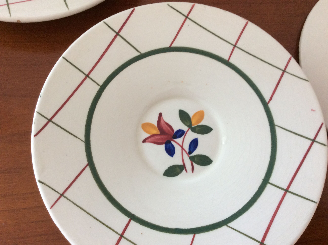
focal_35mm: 32
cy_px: 122
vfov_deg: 44.1
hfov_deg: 56.9
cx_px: 164
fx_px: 303
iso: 80
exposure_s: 1/25
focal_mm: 3.3
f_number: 2.4
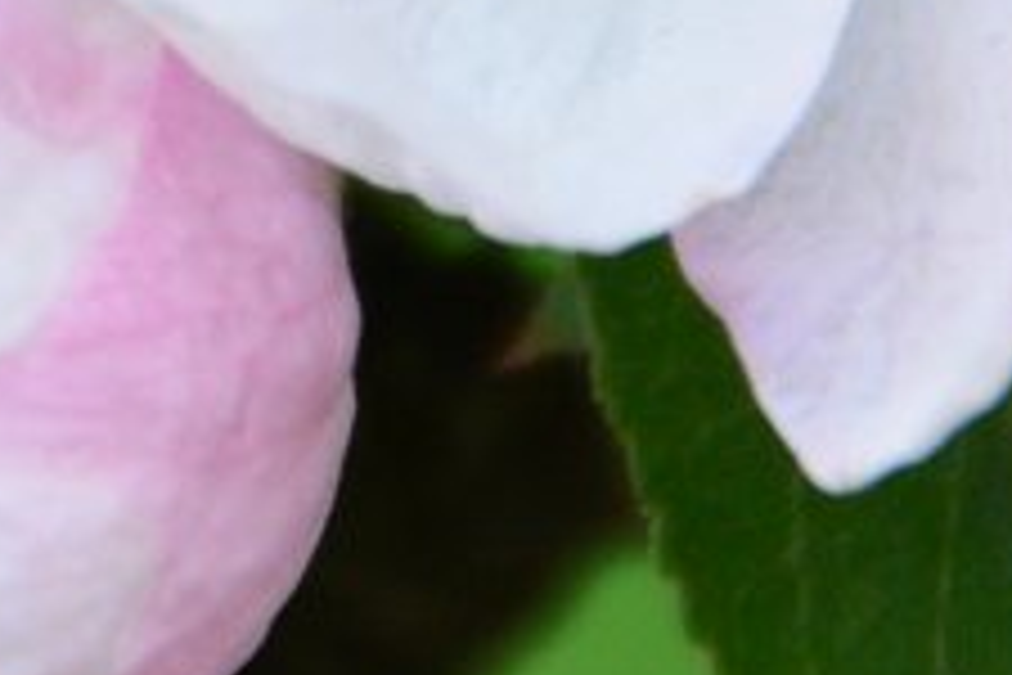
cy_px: -466
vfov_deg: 0.6
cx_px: 144
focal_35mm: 2134
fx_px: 59984
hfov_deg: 1.0
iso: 500
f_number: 6.3
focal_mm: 200
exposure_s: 1/320
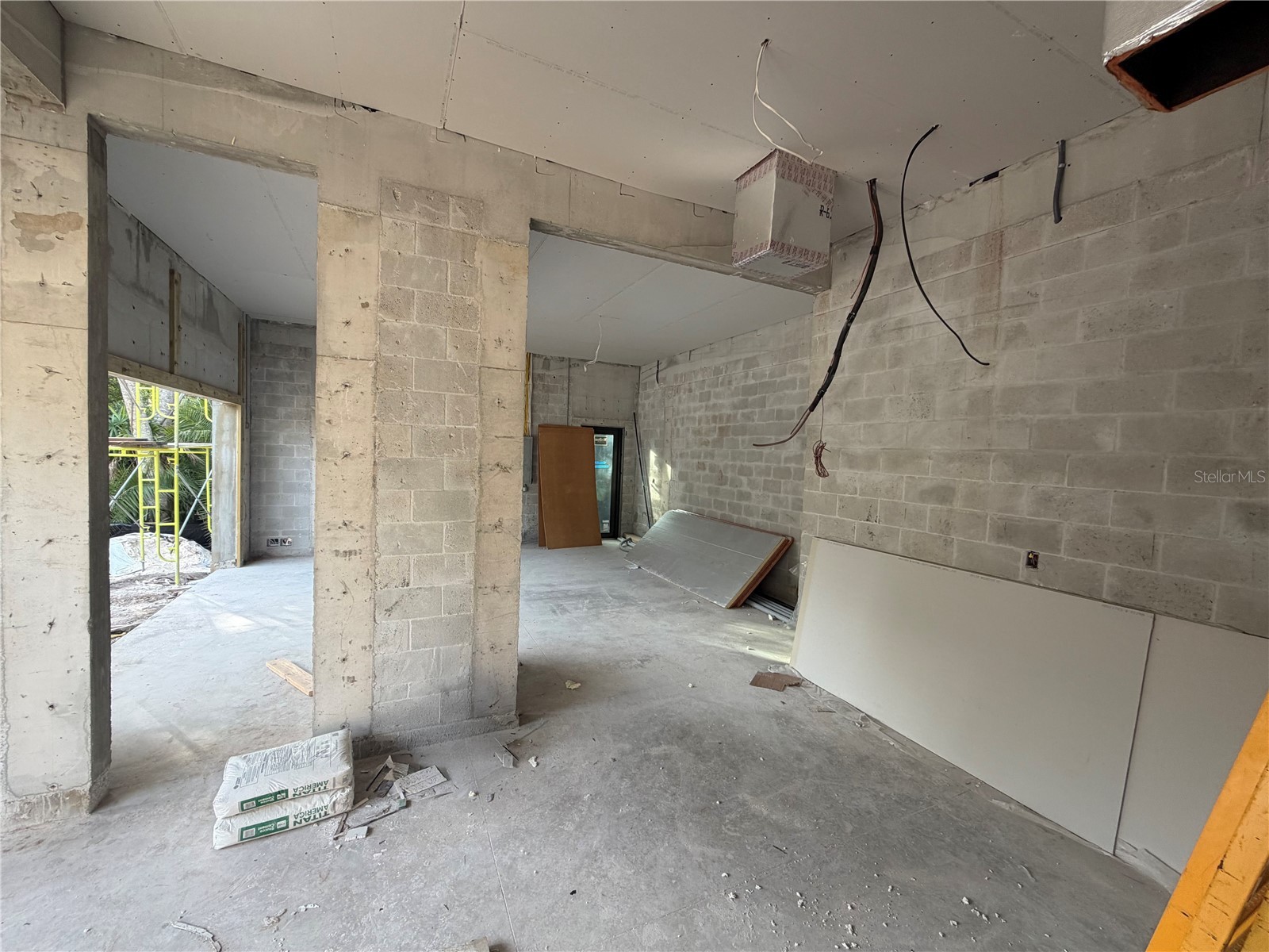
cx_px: 634
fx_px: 513
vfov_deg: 85.7
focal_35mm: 14
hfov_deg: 102.1
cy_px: 476
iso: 125
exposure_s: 1/121
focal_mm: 2.22
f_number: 2.2
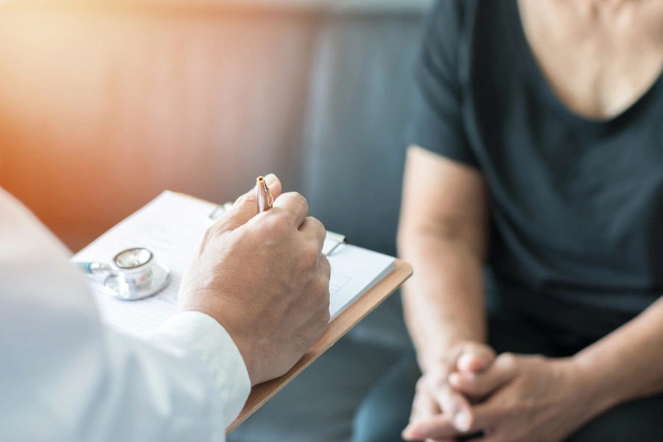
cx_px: 332
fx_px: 1381
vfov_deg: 18.2
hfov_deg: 27.0
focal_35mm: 75
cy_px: 221
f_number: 2.8
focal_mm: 50
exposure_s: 1/200
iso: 400
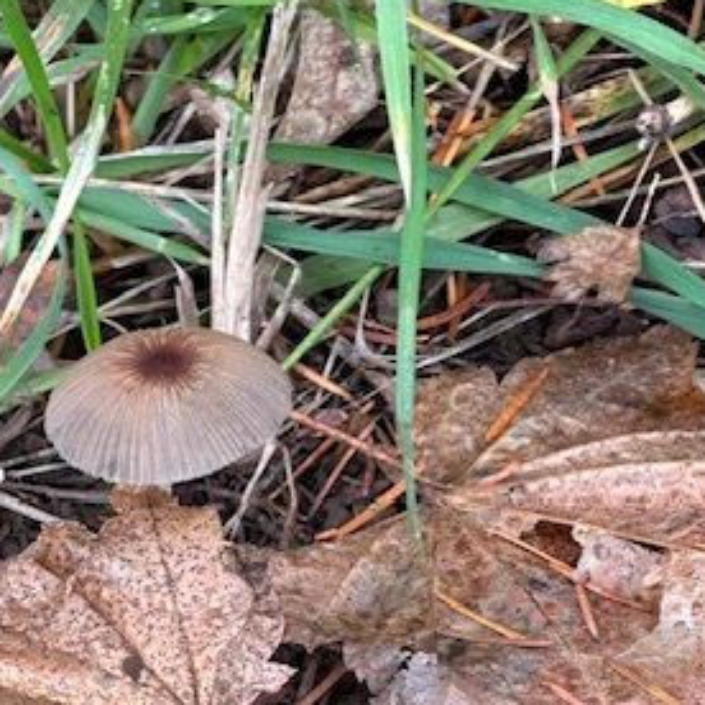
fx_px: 3641
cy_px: 603
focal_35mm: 158
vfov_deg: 11.0
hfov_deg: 11.0
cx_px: 120
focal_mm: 9
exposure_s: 1/99
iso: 80
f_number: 2.8
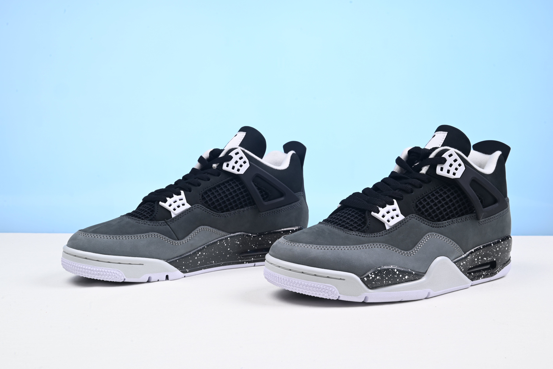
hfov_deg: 48.4
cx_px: 276
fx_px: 615
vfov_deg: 33.4
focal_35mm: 40
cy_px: 184
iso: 100
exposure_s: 1/2
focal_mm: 40
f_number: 16
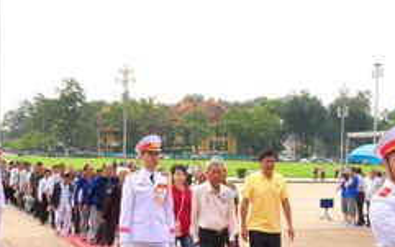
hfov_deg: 34.9
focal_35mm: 57
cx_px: 297
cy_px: 221
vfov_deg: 22.3
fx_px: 614
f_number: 16
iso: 400
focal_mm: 18
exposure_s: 1/200
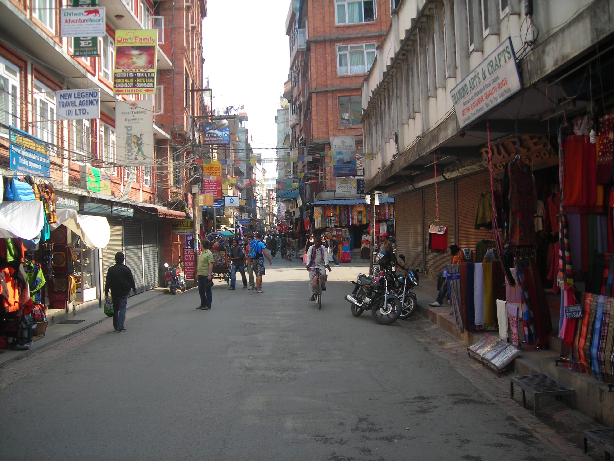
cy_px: 230
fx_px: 674
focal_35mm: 38
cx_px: 307
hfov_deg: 49.0
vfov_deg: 37.7
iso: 50
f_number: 3.2
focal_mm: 6.3
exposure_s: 1/188
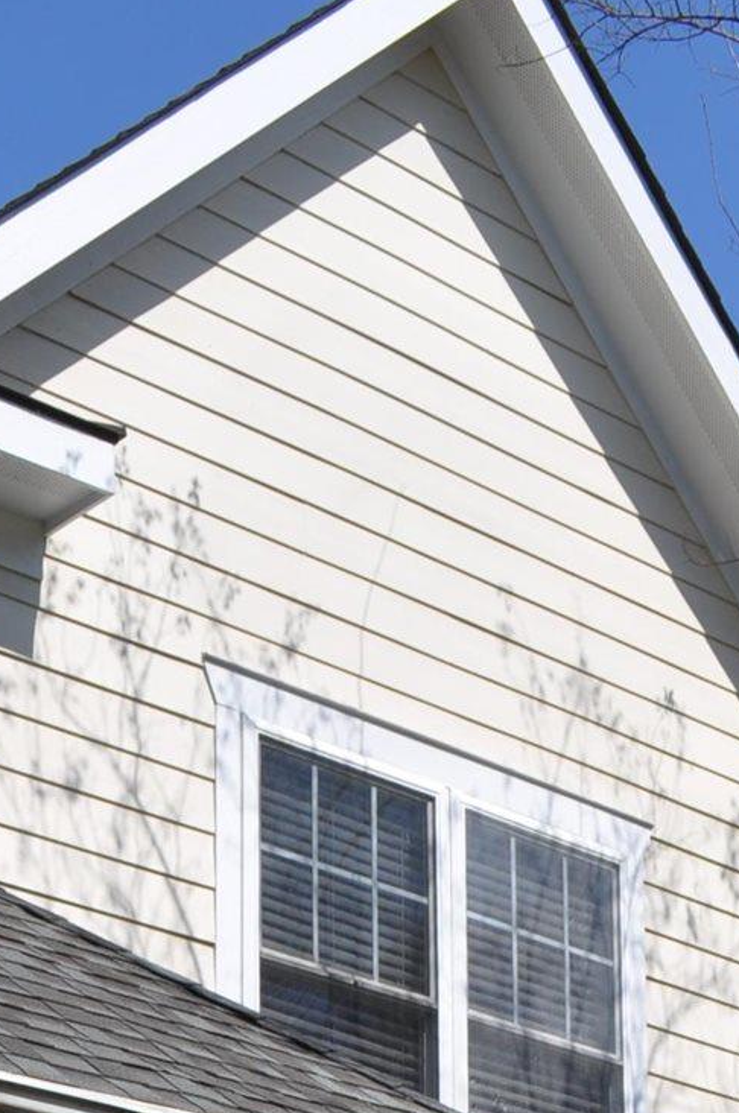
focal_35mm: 85
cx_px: 243
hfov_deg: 16.0
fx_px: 2625
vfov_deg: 20.7
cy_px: 1639
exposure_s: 1/400
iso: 200
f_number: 9
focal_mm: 18
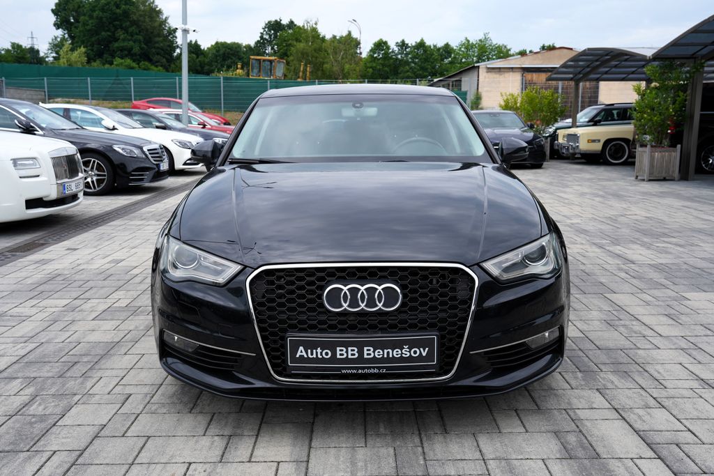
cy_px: 238
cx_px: 357
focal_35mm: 33
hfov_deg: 57.2
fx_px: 655
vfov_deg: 40.0
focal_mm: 33
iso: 100
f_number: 7.1
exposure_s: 1/250
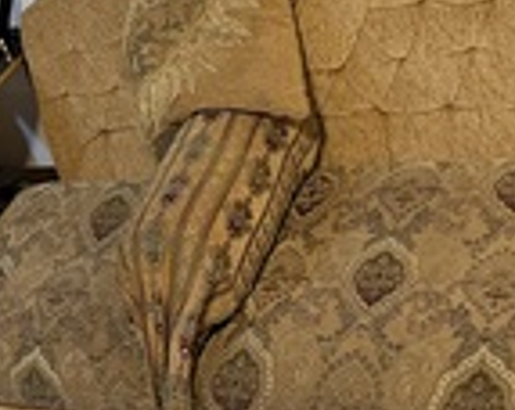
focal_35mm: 75
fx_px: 1142
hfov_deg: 23.5
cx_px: -77
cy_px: -174
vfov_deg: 18.4
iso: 320
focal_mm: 6.76
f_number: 1.78
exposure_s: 1/60
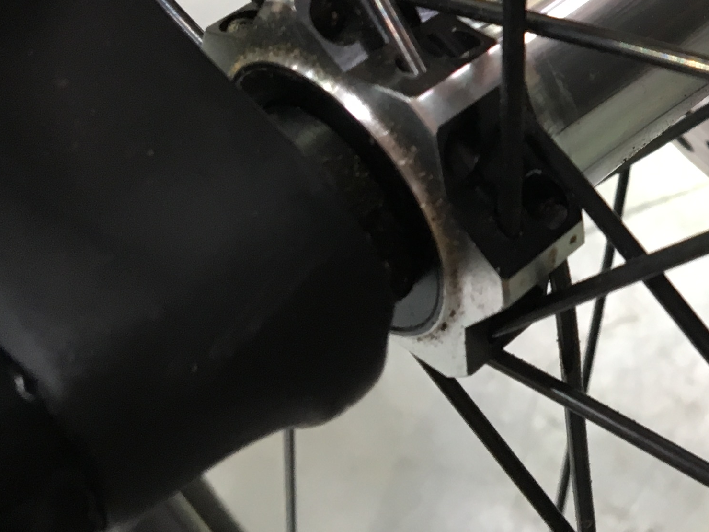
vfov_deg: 17.9
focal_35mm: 79
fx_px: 1618
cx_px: 796
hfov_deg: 23.1
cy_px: -74
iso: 100
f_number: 2.2
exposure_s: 1/33
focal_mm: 4.15
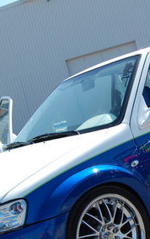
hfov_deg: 16.3
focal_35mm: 79
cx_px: 130
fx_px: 517
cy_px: 151
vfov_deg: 26.0
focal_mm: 23
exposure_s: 1/320
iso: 200
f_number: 9
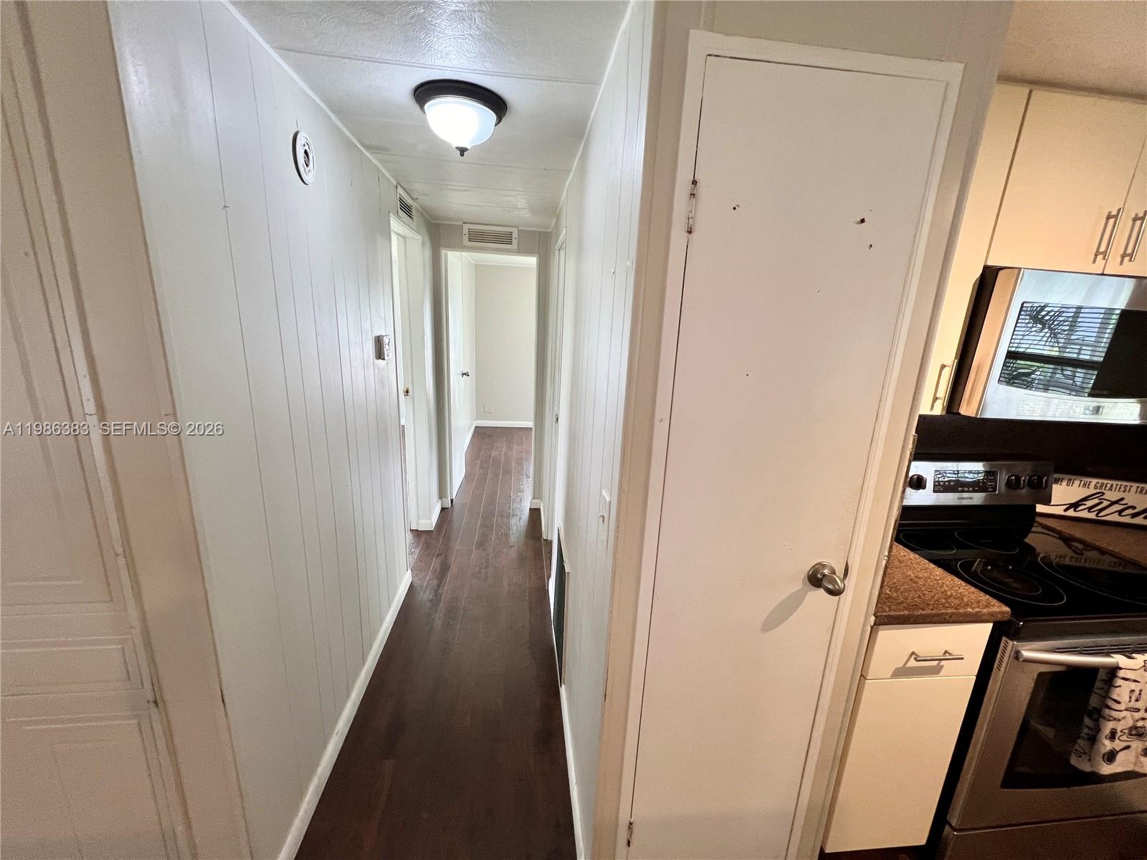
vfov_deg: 89.9
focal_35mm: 13
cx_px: 574
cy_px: 430
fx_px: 431
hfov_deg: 106.2
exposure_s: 1/60
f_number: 1.8
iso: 200
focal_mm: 1.57
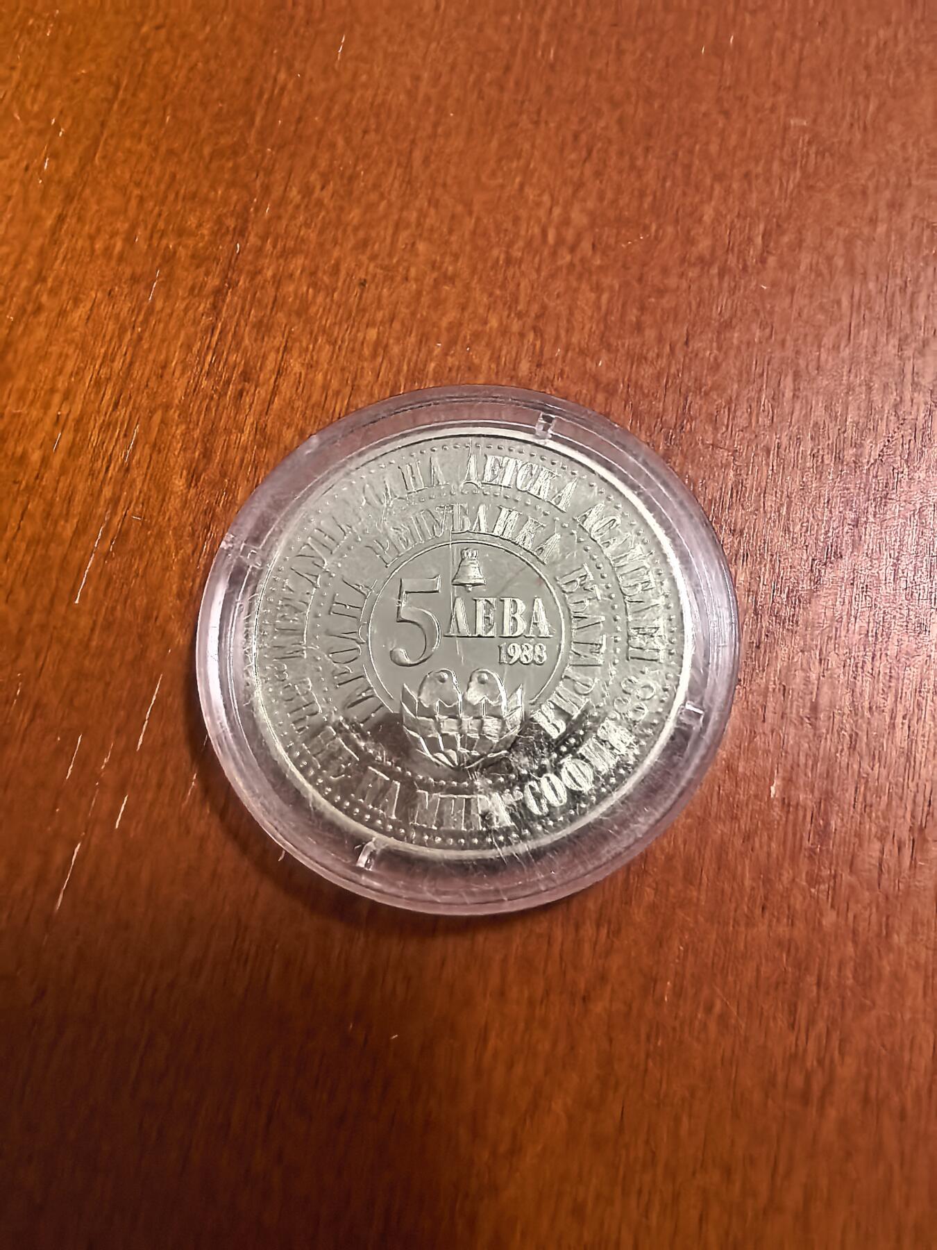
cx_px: 468
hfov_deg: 56.8
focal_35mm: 24
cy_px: 625
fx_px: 866
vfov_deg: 71.6
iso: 800
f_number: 2.2
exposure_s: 1/16.7
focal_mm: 1.68
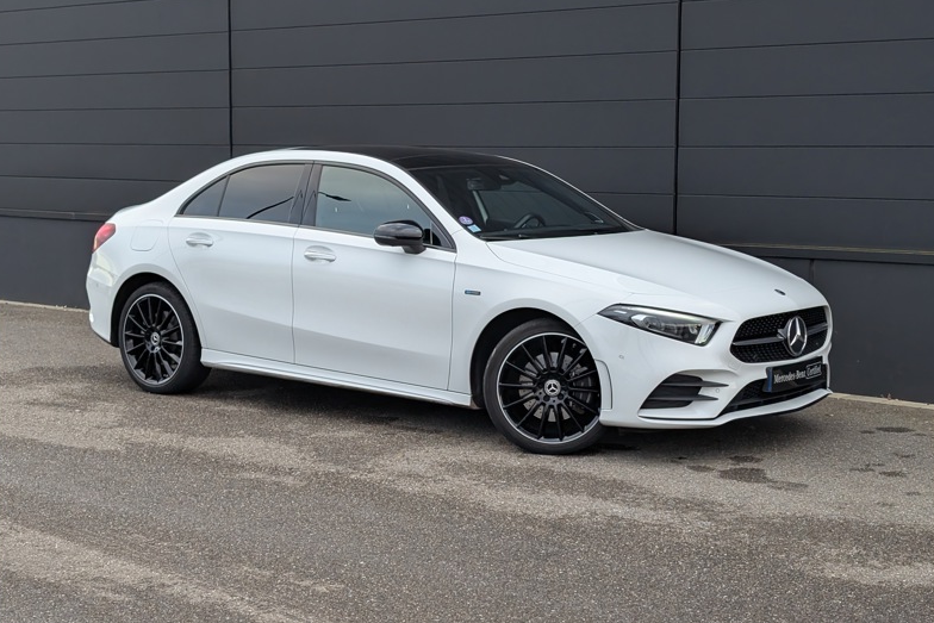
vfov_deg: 26.0
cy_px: 269
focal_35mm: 52
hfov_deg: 38.2
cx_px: 466
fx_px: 1349
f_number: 1.68
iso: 282
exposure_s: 1/528
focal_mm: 6.9
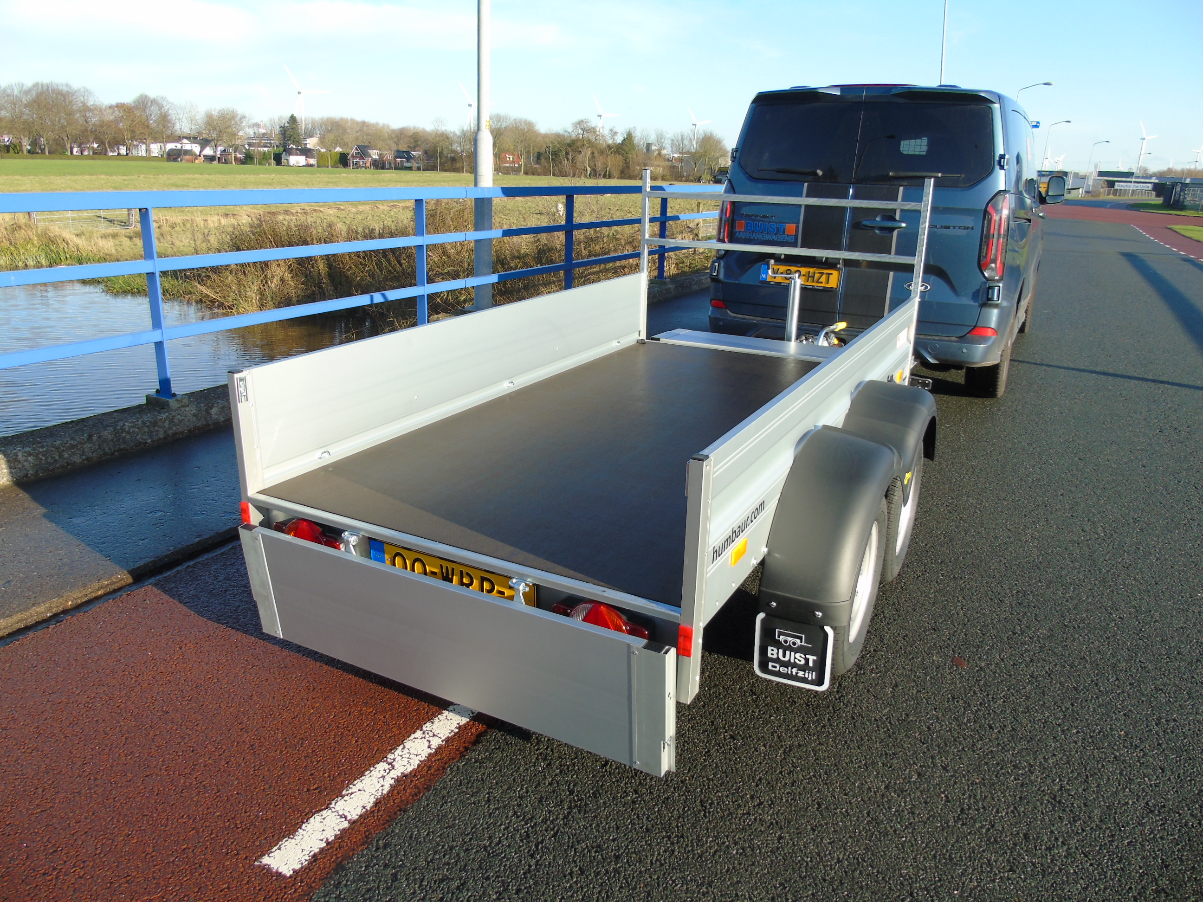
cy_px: 451
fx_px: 869
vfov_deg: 54.9
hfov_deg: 69.4
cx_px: 602
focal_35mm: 25
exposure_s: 1/320
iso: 80
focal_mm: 4.4
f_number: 3.4
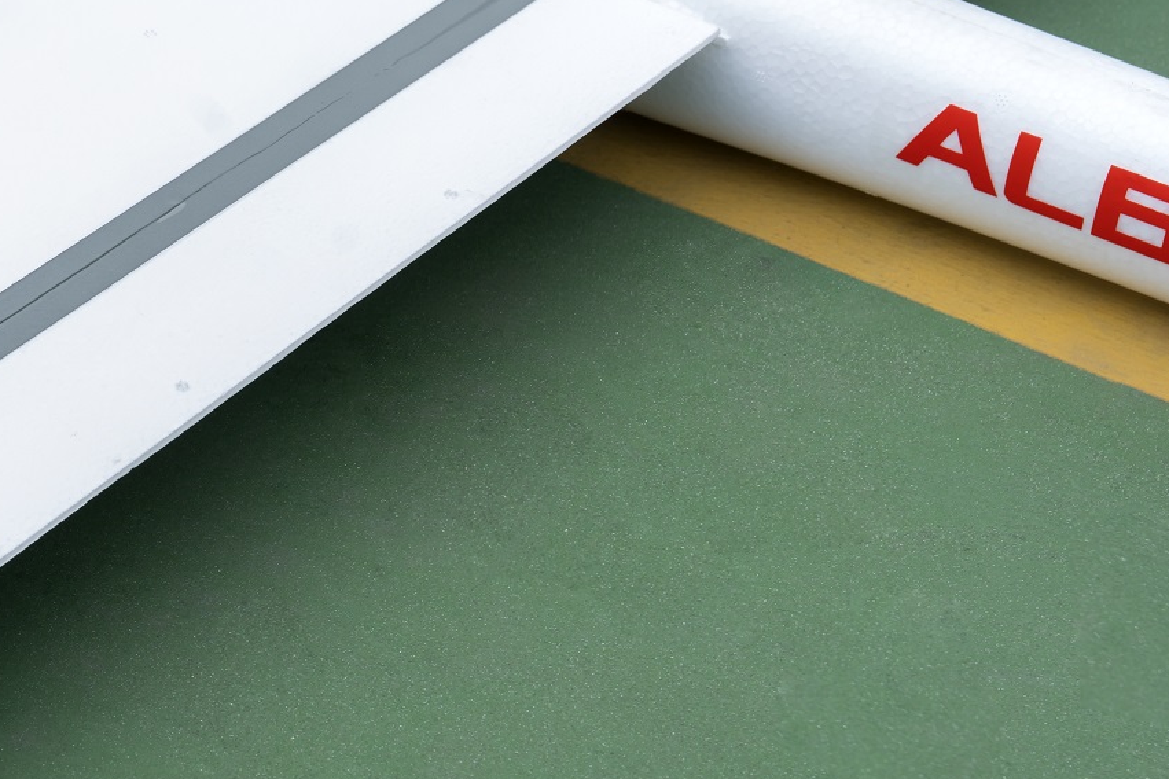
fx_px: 2565
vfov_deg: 17.2
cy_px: 225
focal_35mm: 79
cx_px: -19
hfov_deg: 24.4
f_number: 8
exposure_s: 1/60
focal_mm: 35
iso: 100
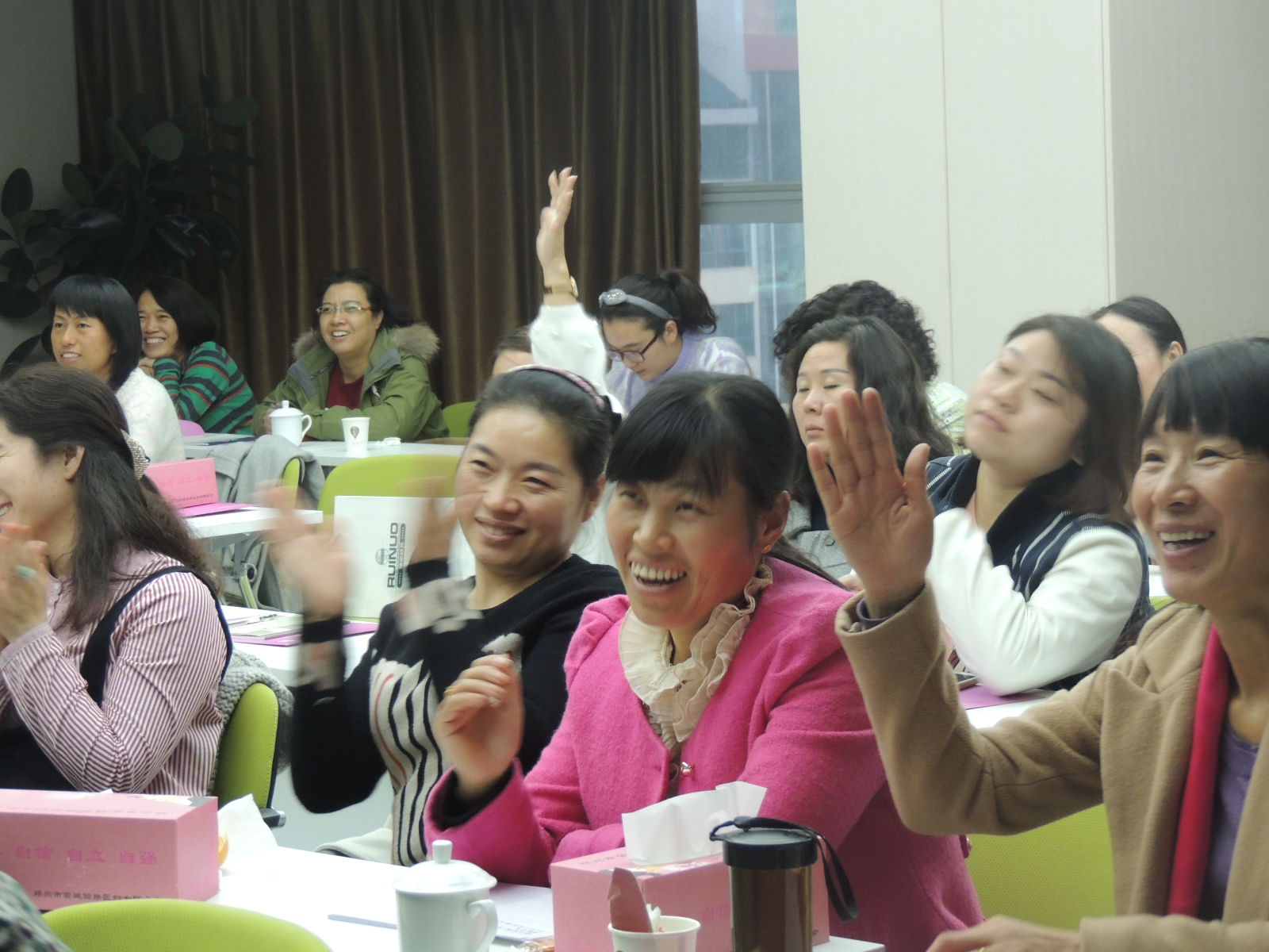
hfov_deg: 19.6
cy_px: 476
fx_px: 3666
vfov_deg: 14.8
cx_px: 634
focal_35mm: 100
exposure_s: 1/30
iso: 400
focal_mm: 17.8
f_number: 4.1
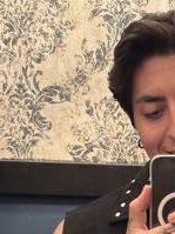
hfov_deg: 12.7
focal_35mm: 115
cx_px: 189
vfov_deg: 16.8
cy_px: 221
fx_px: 776
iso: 400
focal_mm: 5.96
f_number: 1.6
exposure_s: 1/17
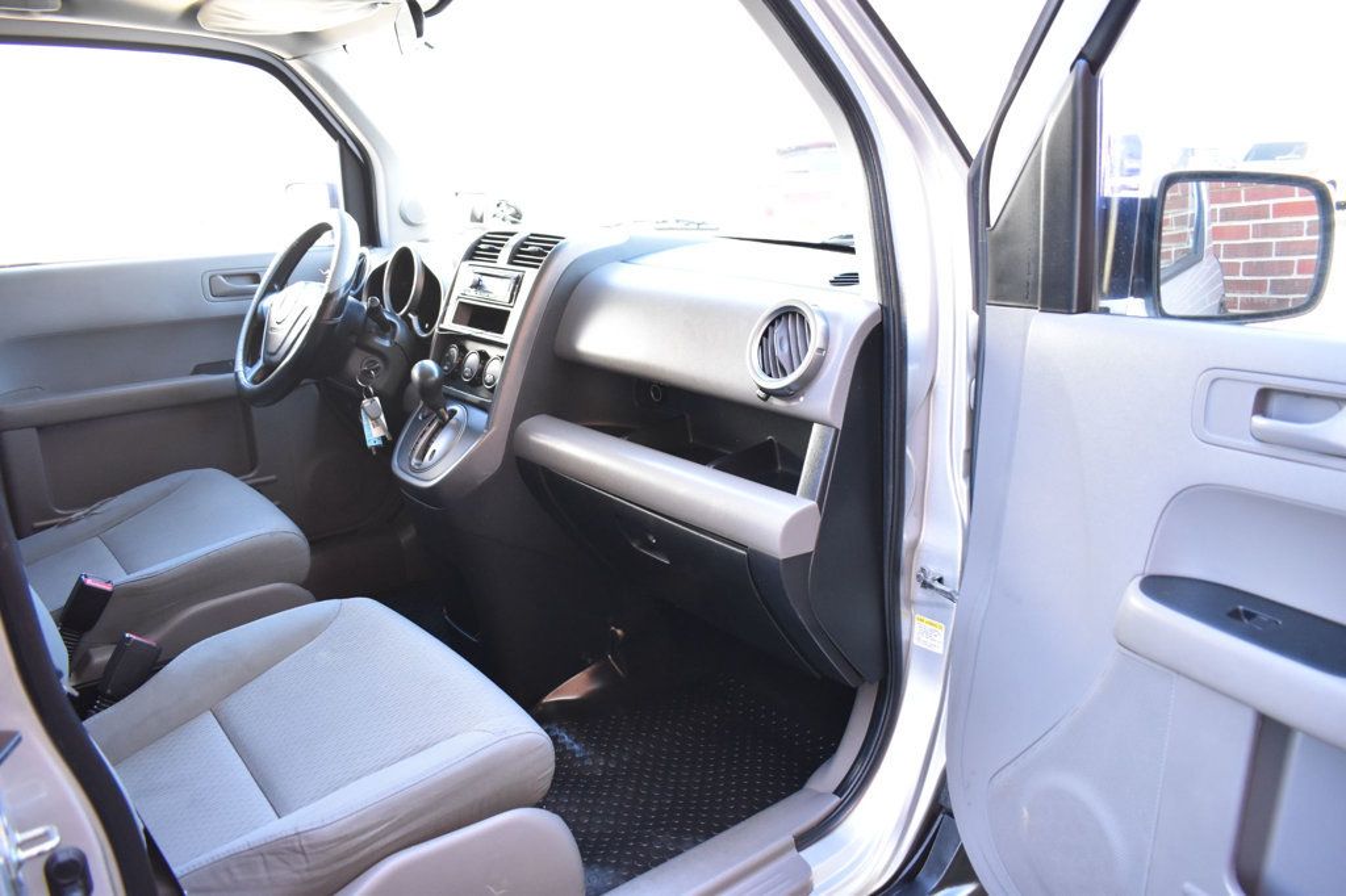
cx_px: 673
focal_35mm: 27
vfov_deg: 47.9
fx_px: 1009
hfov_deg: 67.4
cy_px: 448
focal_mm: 18
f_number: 4
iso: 1400
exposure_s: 1/125
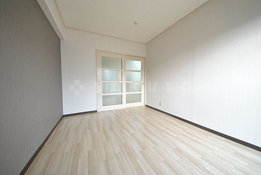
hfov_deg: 112.6
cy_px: 88
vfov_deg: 90.1
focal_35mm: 12
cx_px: 130
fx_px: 87
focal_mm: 8
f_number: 4.5
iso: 1600
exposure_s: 1/80
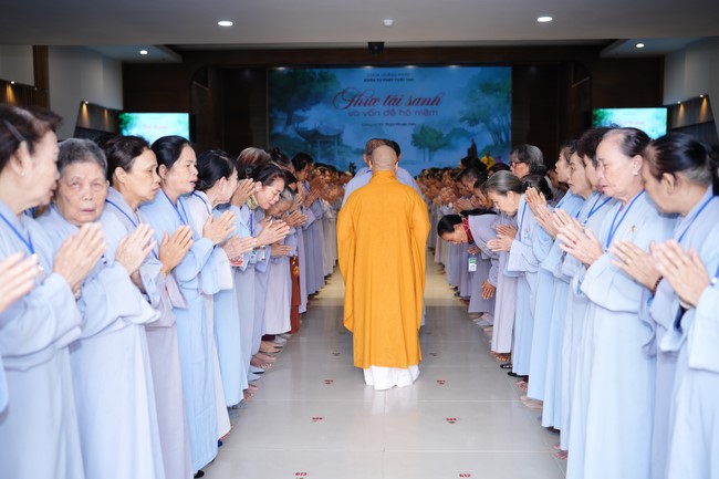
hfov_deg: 53.1
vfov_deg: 36.9
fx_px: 719
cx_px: 360
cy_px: 240
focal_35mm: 36
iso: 160
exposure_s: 1/60
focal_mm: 36
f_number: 2.5
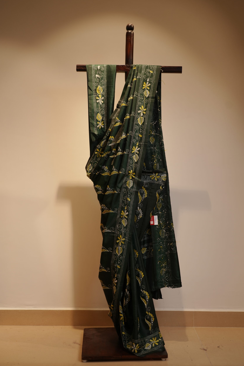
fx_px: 396
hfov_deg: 34.2
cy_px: 182
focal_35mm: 39
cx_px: 122
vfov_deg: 49.6
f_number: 4
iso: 320
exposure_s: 1/100
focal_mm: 38
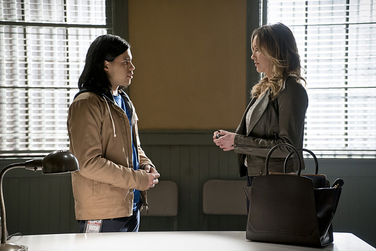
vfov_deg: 19.5
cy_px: 126
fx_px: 731
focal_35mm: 70
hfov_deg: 28.8
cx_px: 188
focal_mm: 70
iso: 4000
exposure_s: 1/200
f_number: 4
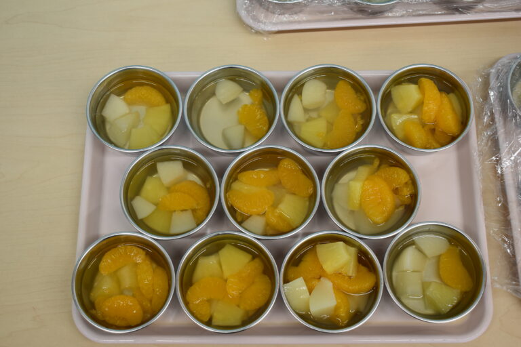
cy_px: 174
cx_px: 260
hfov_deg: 38.9
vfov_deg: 26.5
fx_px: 738
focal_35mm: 51
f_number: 5
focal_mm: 34
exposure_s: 1/100
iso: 400
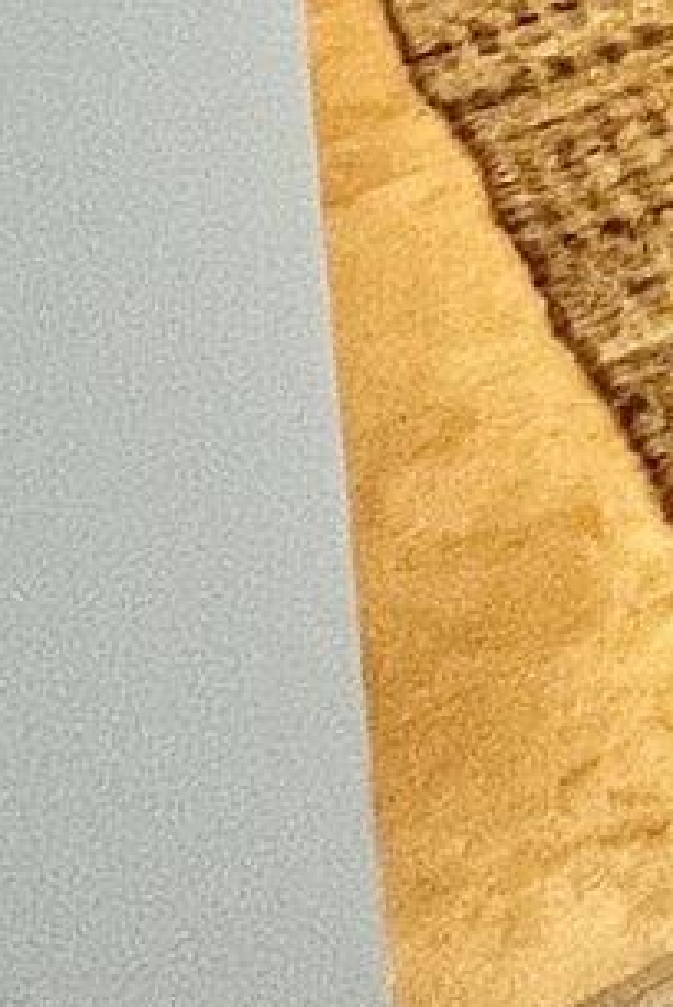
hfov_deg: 8.2
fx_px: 2854
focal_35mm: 102
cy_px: -1406
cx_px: 2629
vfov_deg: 14.0
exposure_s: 1/120
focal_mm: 1.57
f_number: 1.8
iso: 160
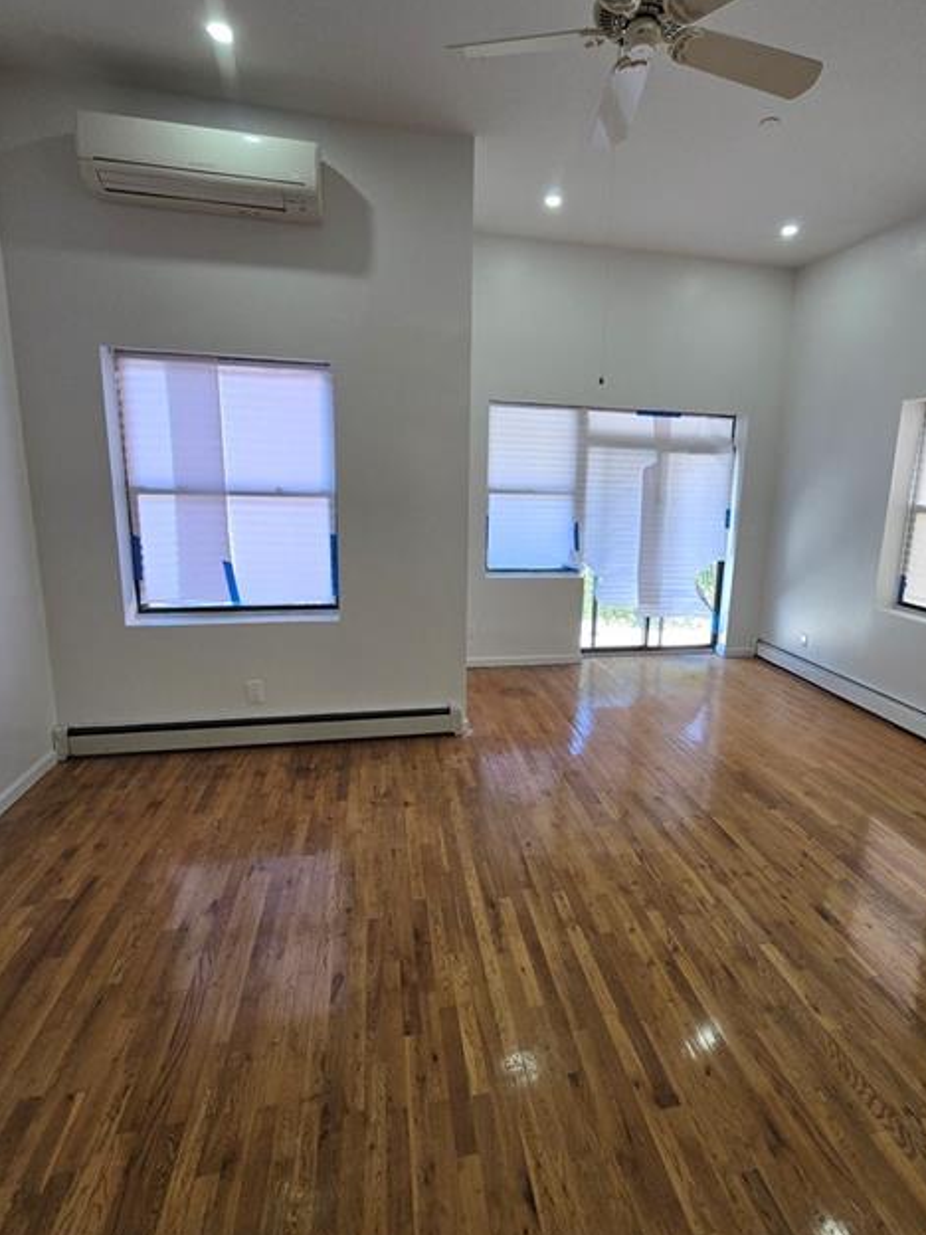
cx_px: 505
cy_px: 596
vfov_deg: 94.5
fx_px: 571
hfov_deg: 77.9
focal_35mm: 16
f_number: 2.2
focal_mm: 2.2
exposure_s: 1/120
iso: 80
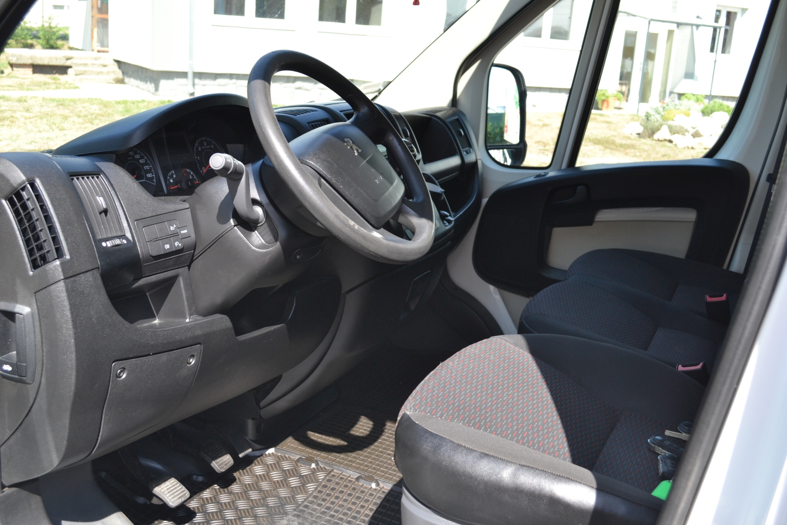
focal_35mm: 39
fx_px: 853
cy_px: 262
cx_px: 394
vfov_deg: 34.2
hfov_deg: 49.5
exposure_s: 1/125
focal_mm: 26
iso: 180
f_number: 5.6
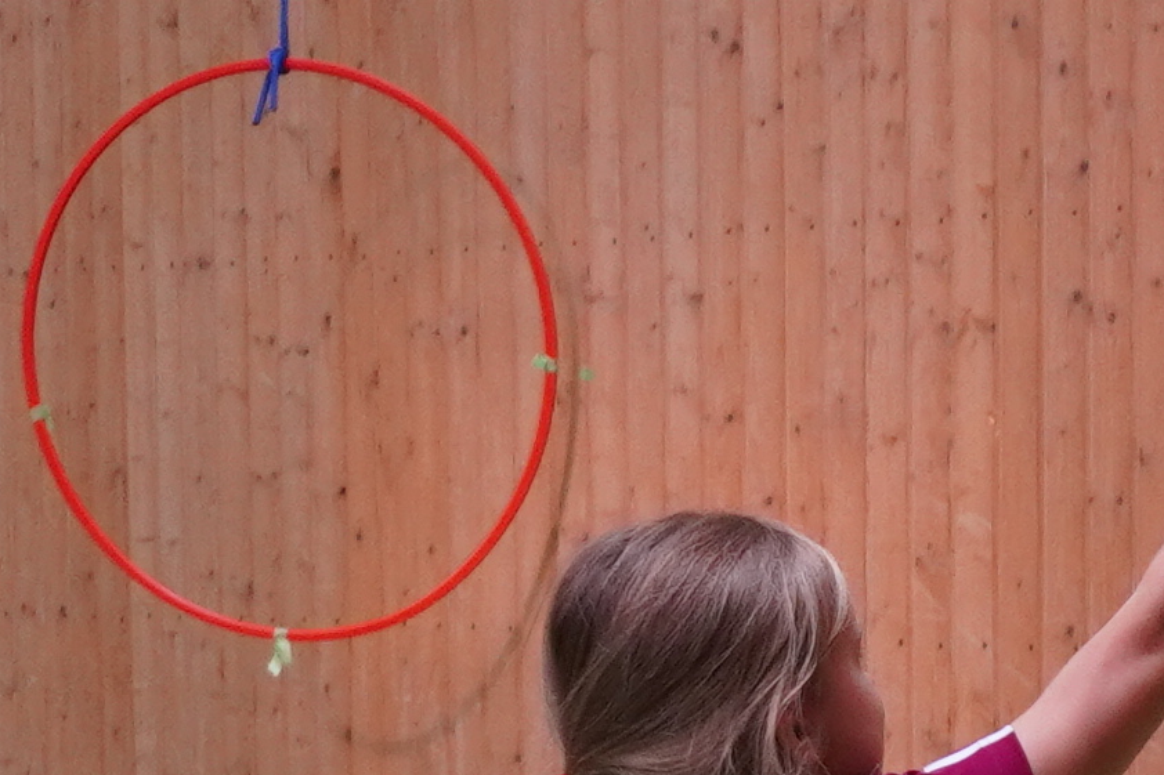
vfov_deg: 7.9
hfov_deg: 12.0
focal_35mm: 171
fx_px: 5528
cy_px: 1039
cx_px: 507
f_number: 4
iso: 640
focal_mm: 16
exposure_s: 1/160
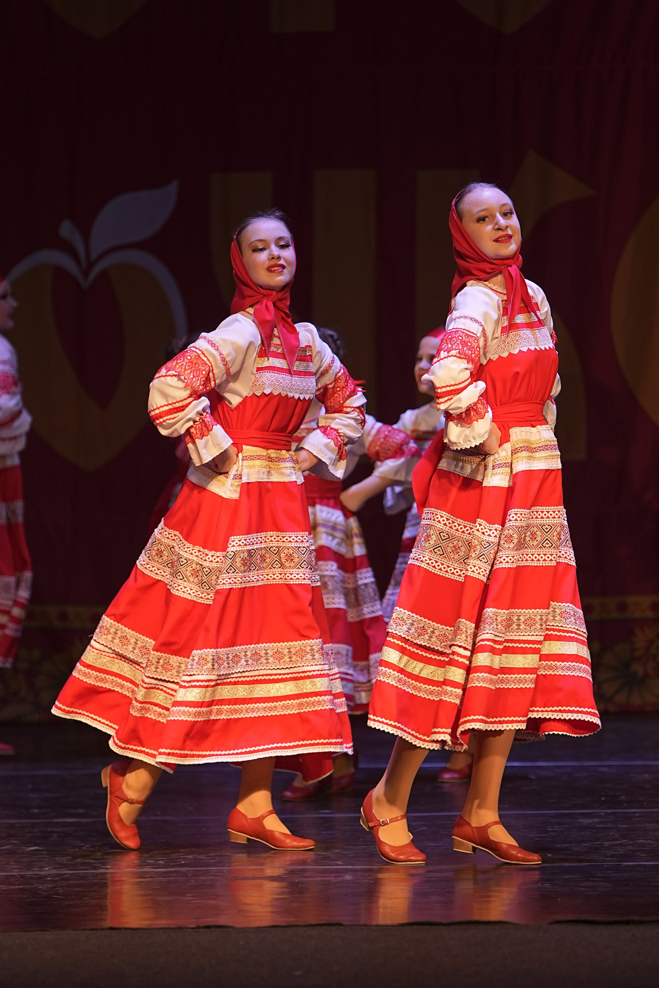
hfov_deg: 5.9
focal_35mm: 232
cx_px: 330
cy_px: 494
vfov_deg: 8.9
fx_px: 6370
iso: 640
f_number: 2.8
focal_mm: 155
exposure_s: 1/400
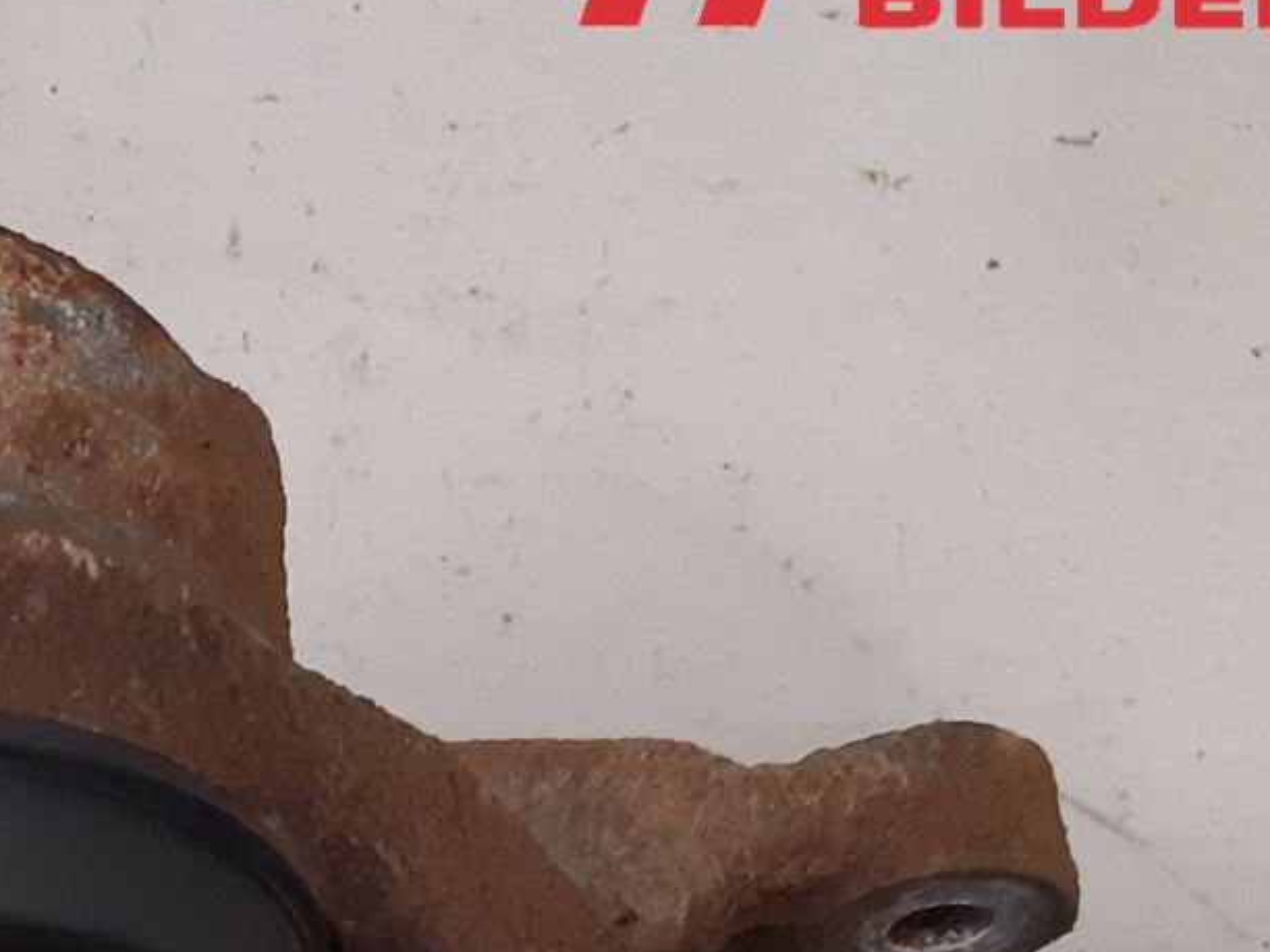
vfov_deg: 16.0
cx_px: -272
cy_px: 1269
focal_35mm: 87
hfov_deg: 20.9
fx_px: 3192
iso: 200
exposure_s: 1/50
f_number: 1.7
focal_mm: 3.93
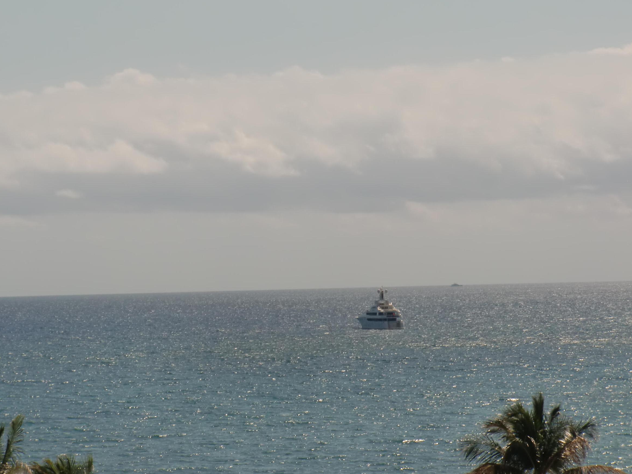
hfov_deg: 11.0
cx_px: 284
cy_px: 247
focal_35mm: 179
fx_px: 3268
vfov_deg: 8.3
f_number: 12.6
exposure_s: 1/200
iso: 64
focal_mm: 25.9
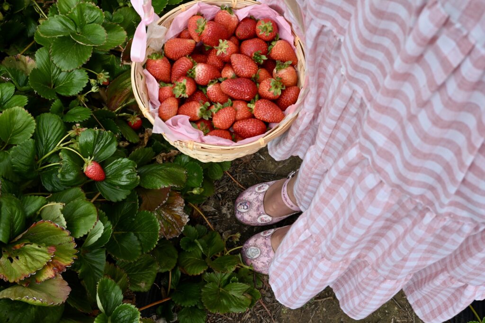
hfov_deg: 39.6
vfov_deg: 26.9
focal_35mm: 50
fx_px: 673
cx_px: 242
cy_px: 162
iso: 800
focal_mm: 50
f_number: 14
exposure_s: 1/320
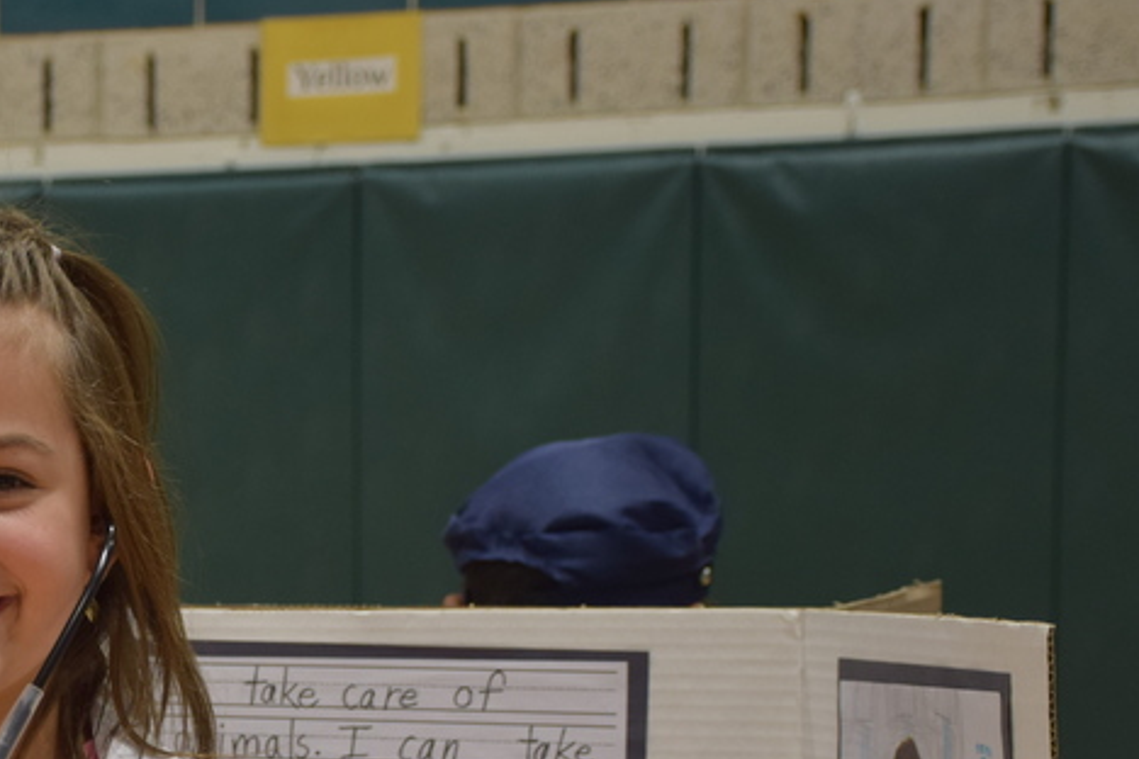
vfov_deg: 12.9
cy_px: 777
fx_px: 3322
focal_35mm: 105
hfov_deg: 19.0
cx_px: 56
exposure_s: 1/60
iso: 400
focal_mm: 32
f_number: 4
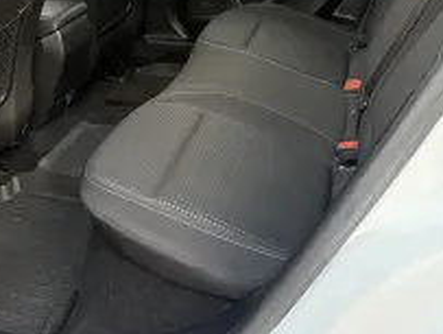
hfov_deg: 41.2
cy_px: 52
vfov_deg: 30.6
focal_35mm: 46
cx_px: 218
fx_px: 590
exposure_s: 1/124
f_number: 1.6
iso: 125
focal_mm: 5.96
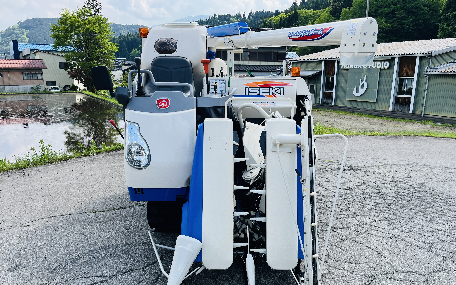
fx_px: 348
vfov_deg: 44.4
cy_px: 165
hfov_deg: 66.5
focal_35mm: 28
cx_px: 228
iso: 50
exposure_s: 1/1721
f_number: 1.6
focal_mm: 5.1
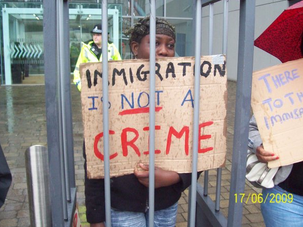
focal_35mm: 39
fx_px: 341
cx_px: 146
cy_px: 105
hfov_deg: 47.9
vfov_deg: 36.8
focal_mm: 6
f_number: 2.7
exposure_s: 1/106
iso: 200
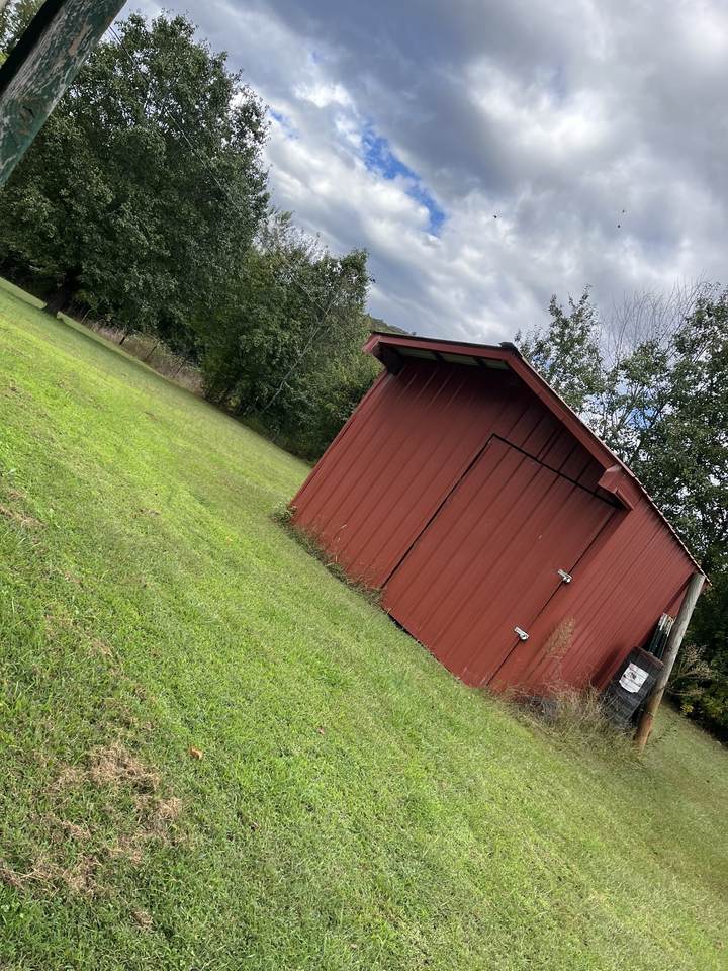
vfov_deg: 67.3
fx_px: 729
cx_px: 364
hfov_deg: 53.1
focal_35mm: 26
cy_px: 486
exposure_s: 1/1056
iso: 50
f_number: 1.6
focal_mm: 5.1
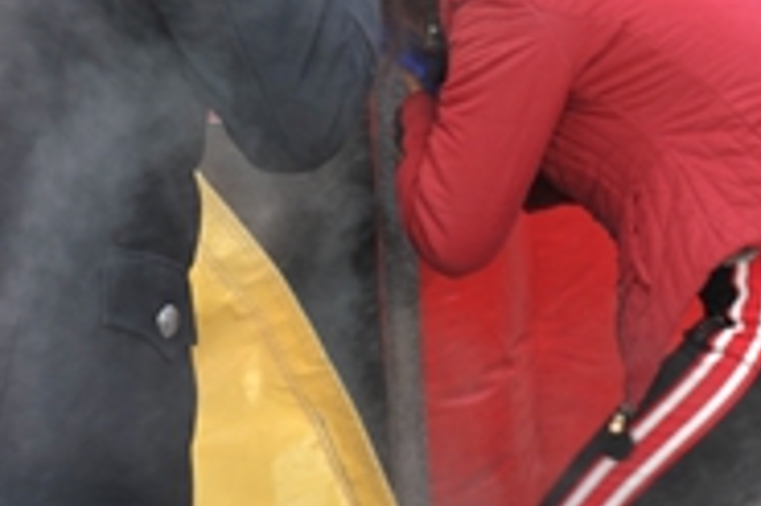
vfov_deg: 12.5
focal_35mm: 104
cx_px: 675
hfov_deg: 19.3
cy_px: -247
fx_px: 2196
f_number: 5
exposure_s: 1/125
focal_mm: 24
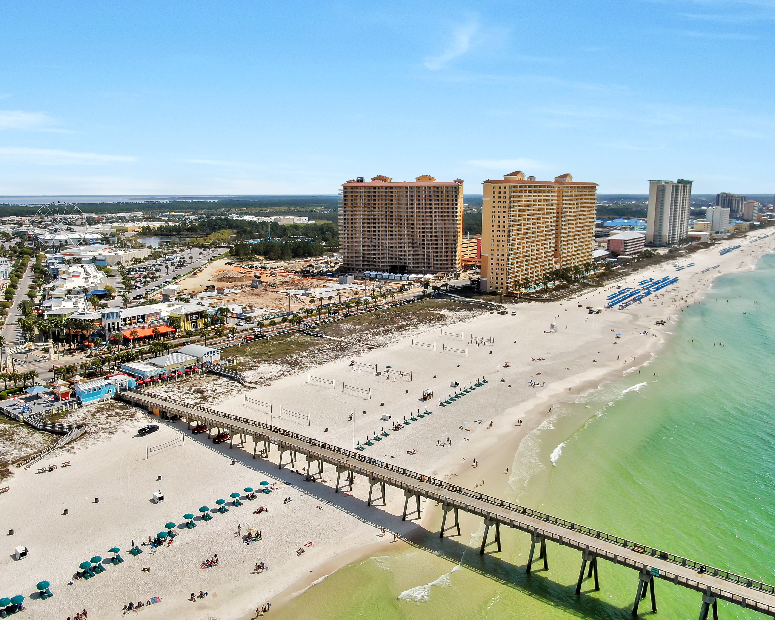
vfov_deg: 54.9
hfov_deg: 66.0
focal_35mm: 26
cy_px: 302
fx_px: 596
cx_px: 360
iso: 100
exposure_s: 1/2500
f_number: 2.8
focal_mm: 4.39
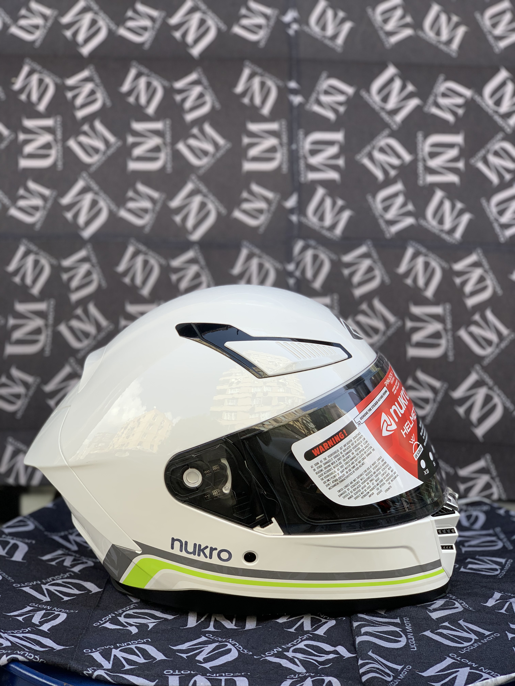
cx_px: 258
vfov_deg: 36.8
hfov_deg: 28.0
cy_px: 343
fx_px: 1032
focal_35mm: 52
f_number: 2.4
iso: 16
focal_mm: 6
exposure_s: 1/184
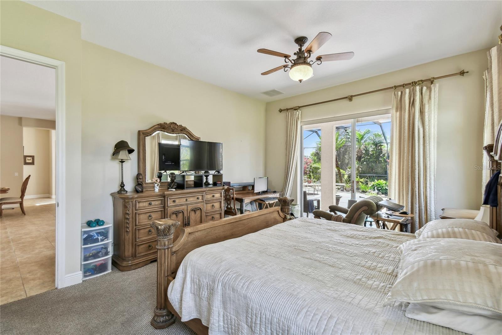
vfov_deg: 77.3
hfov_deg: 100.4
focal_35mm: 15
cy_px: 168
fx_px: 209
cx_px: 251
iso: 100
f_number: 7.1
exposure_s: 1/15
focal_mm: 10
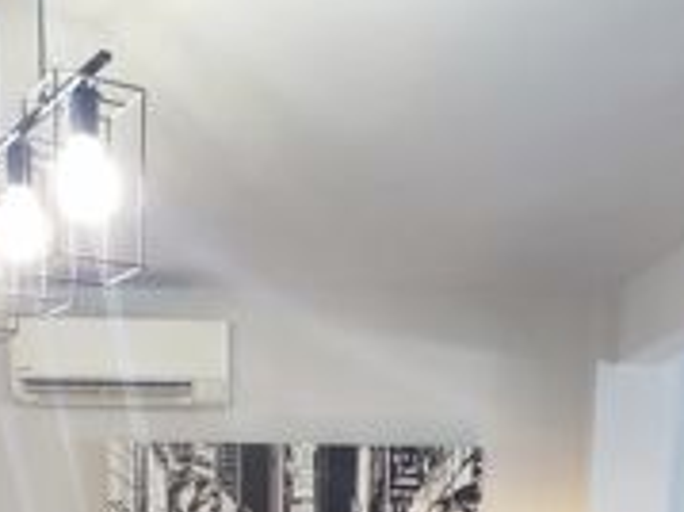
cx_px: 254
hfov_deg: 30.6
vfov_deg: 19.1
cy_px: 850
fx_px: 1244
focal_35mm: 63
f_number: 2.2
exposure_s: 1/50
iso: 193
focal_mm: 1.65
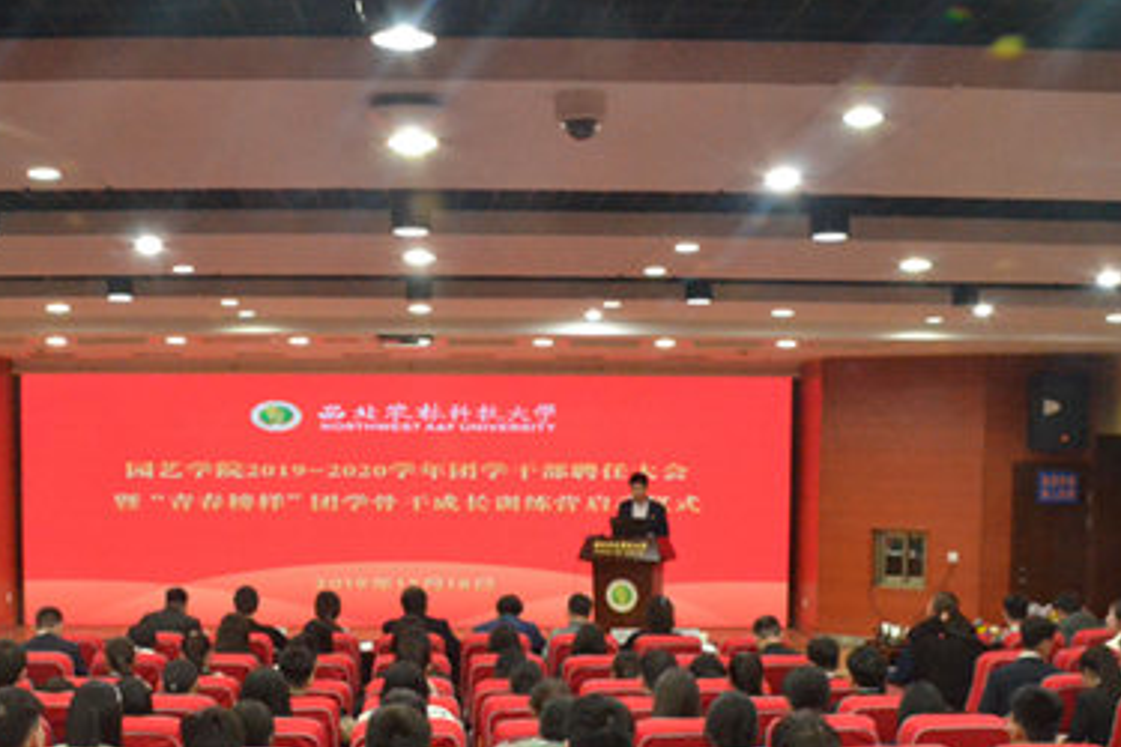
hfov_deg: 40.9
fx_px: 1495
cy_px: 544
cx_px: 448
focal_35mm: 48
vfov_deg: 27.7
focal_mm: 20
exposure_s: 1/25
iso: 5000
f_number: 3.5
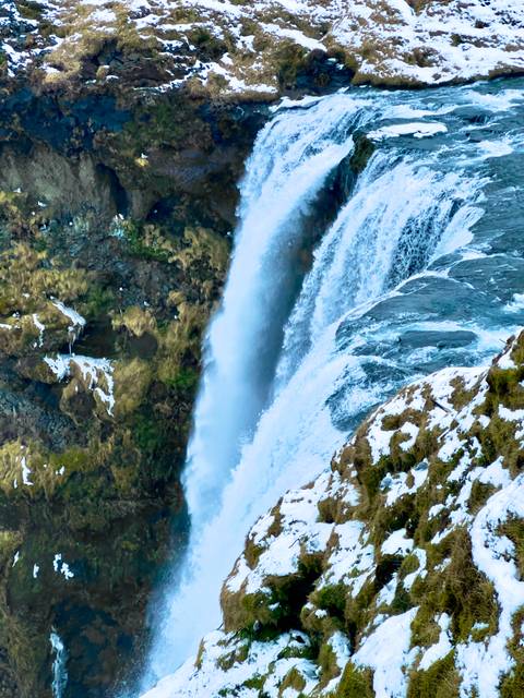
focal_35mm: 77
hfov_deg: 19.1
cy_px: 349
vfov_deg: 25.3
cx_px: 262
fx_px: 1554
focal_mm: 9
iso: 200
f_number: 2.8
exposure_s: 1/99
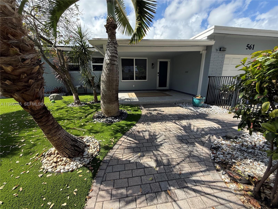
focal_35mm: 14
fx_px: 112
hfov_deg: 102.1
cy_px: 104
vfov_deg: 85.7
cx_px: 139
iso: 50
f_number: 2.2
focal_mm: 2.22
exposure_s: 1/658
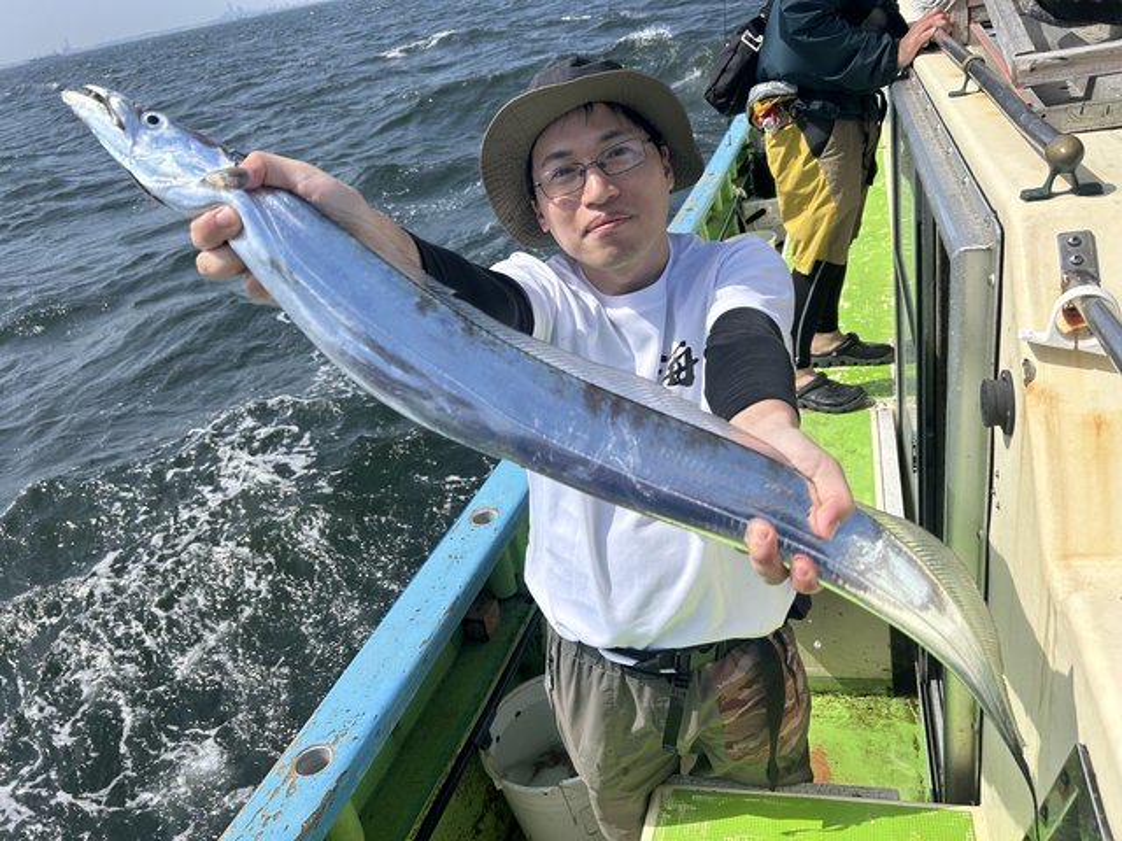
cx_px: 561
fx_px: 843
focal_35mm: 26
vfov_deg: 53.1
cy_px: 420
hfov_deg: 67.3
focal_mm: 5.7
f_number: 1.5
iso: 50
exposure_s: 1/3968
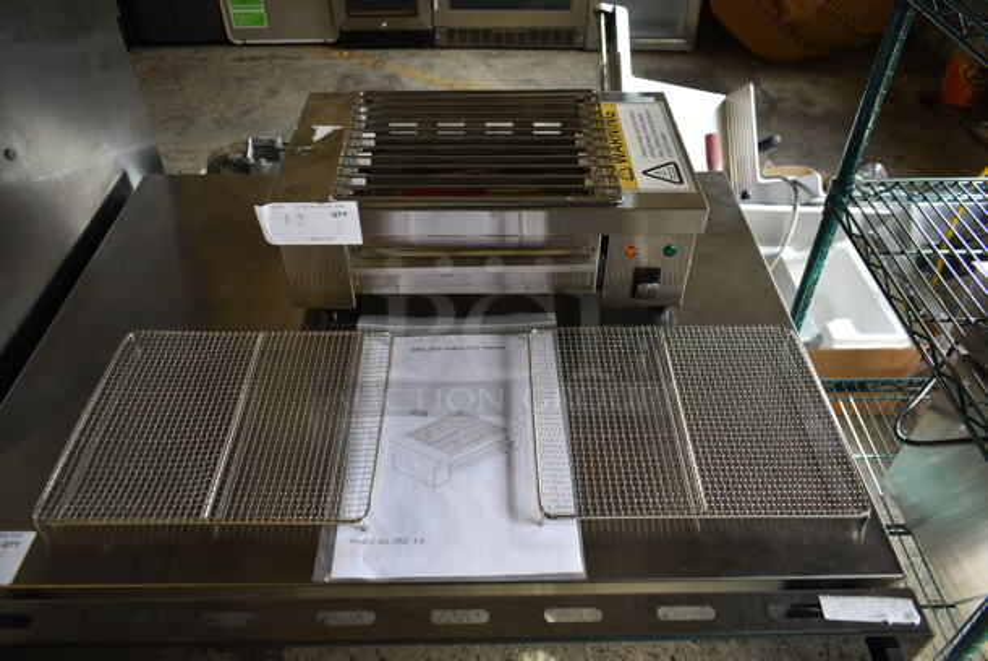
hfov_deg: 67.3
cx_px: 494
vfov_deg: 48.0
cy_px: 330
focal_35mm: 27
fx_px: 742
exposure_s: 1/30
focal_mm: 18
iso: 140
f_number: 3.5
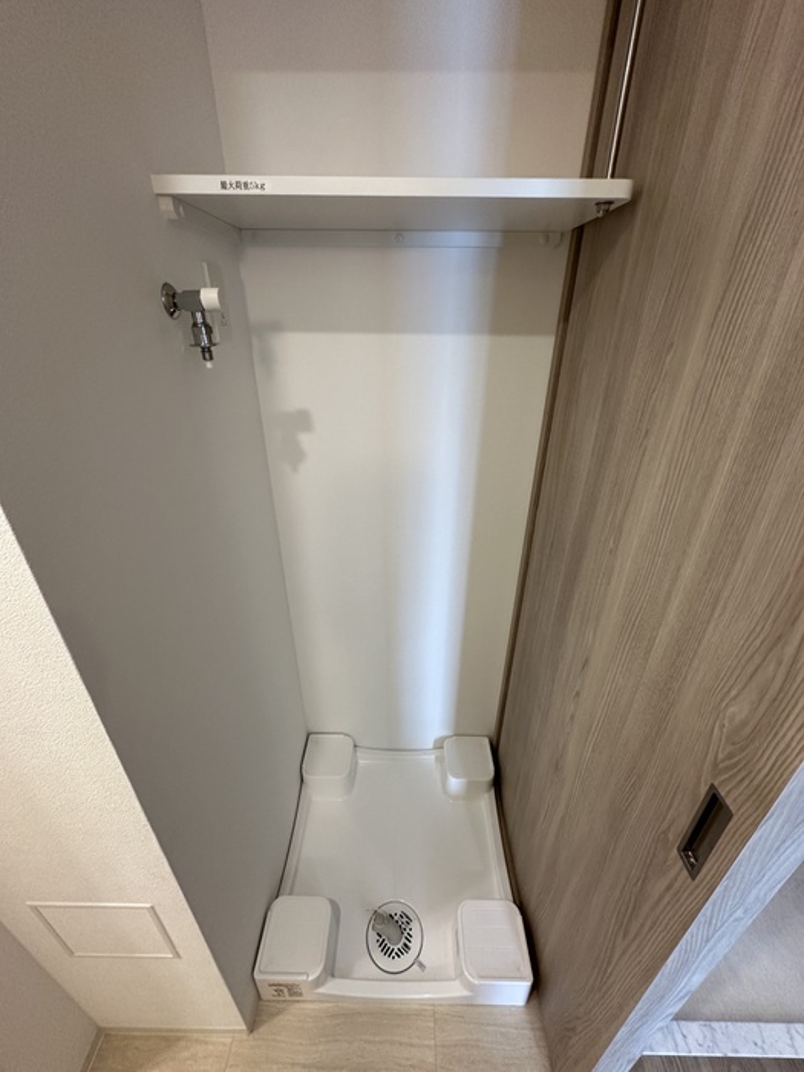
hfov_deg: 85.7
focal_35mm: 14
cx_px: 402
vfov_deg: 102.1
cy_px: 536
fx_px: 434
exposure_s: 1/120
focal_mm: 2.22
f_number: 2.2
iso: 250
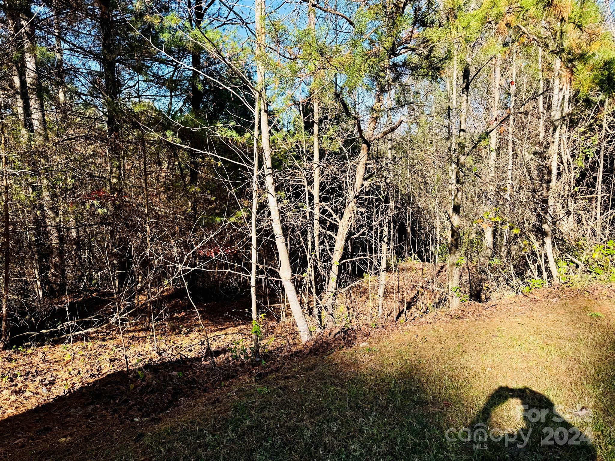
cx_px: 308
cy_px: 230
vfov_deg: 56.8
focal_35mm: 24
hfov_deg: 71.6
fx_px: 426
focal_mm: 6.76
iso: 80
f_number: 1.78
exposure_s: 1/1026
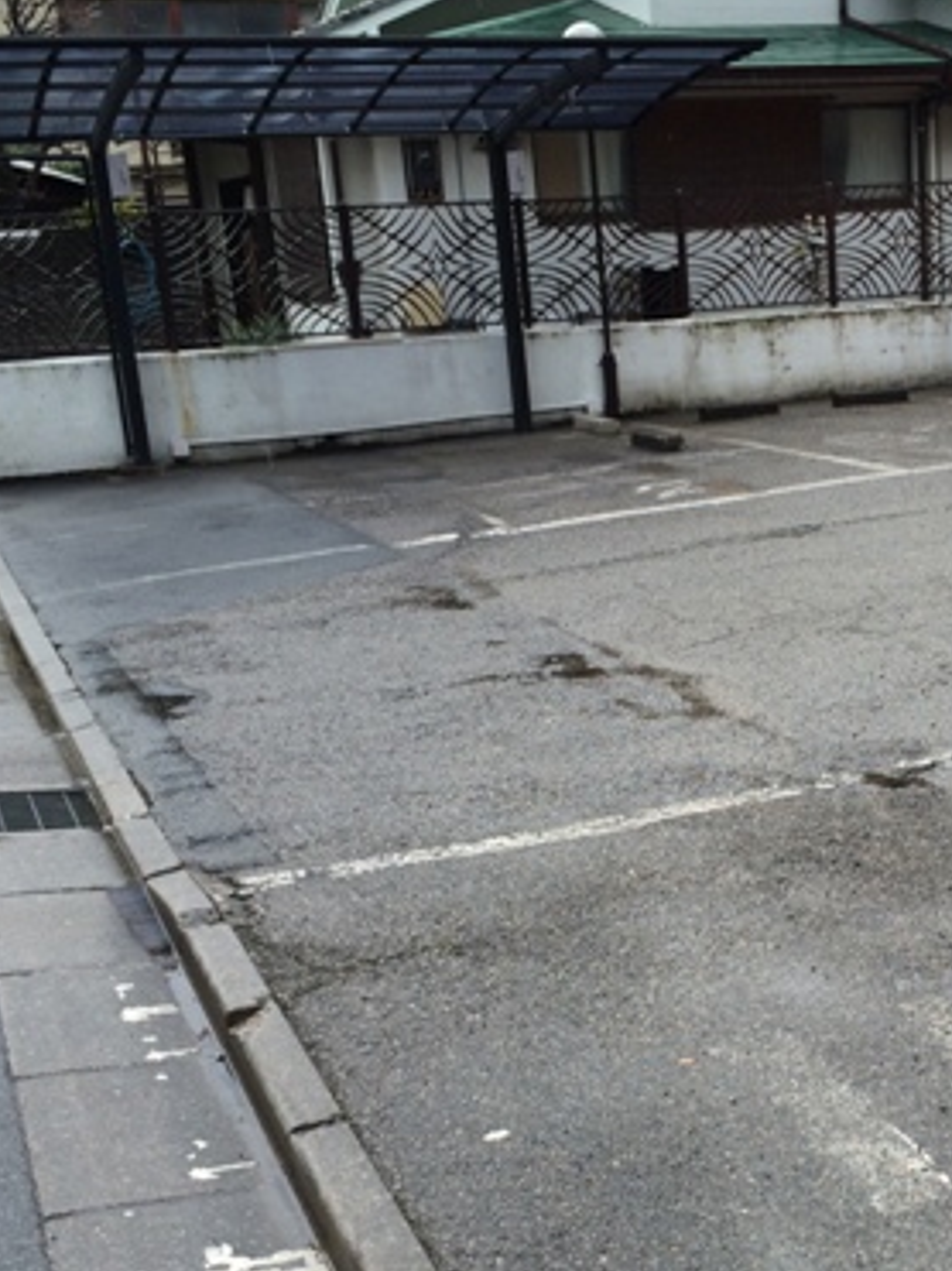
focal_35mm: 50
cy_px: 805
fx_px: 1835
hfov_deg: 28.5
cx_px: 750
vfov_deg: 37.9
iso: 32
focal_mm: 4.15
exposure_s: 1/354
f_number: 2.2
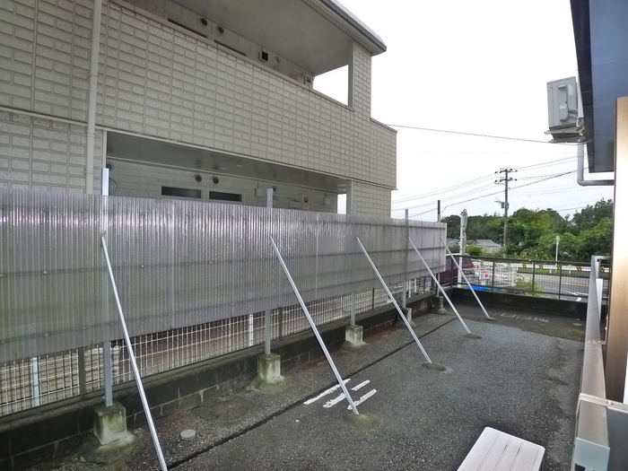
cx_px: 314
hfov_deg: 71.6
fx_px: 435
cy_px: 236
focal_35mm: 24
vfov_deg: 56.8
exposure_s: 1/400
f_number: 3.5
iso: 400
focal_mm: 5.1
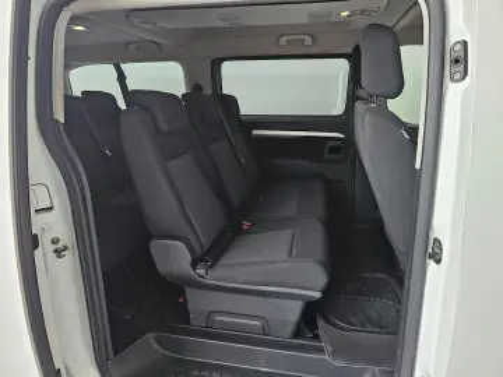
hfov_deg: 73.9
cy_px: 188
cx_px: 252
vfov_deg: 58.9
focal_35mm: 23
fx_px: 334
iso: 500
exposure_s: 1/142
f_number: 1.7
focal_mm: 6.3
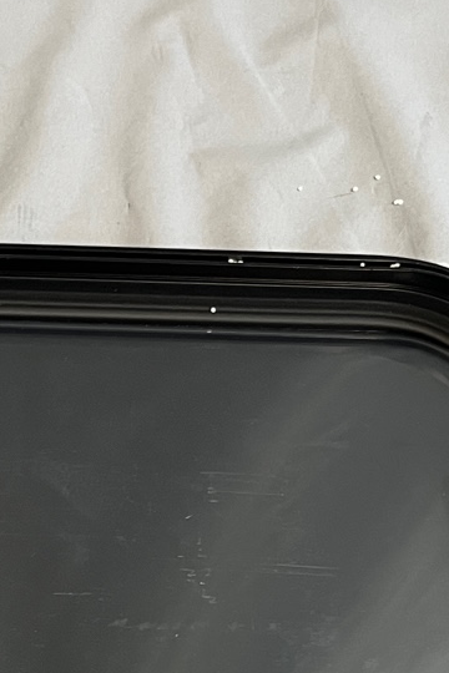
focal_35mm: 101
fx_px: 1889
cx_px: -249
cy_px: 737
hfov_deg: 12.8
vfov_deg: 19.4
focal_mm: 5.1
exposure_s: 1/50
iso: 80
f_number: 1.6
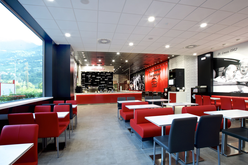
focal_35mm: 17
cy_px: 82
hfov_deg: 93.3
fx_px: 117
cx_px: 124
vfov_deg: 70.4
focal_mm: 17
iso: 200
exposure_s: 1/1.6
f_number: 13
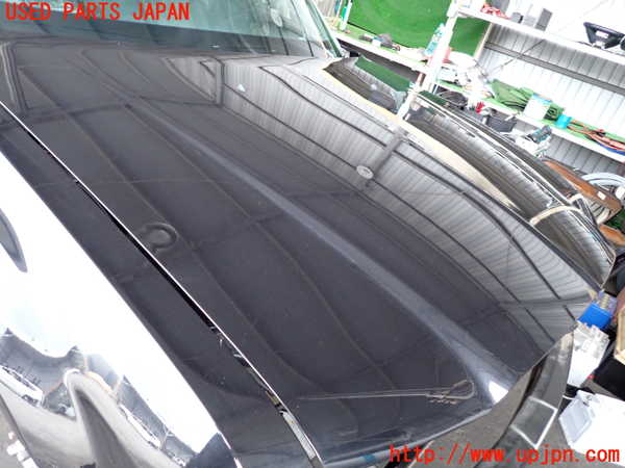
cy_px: 234
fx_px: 451
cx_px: 312
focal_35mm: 25
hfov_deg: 69.4
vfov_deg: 54.9
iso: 250
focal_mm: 4.5
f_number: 2
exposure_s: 1/30
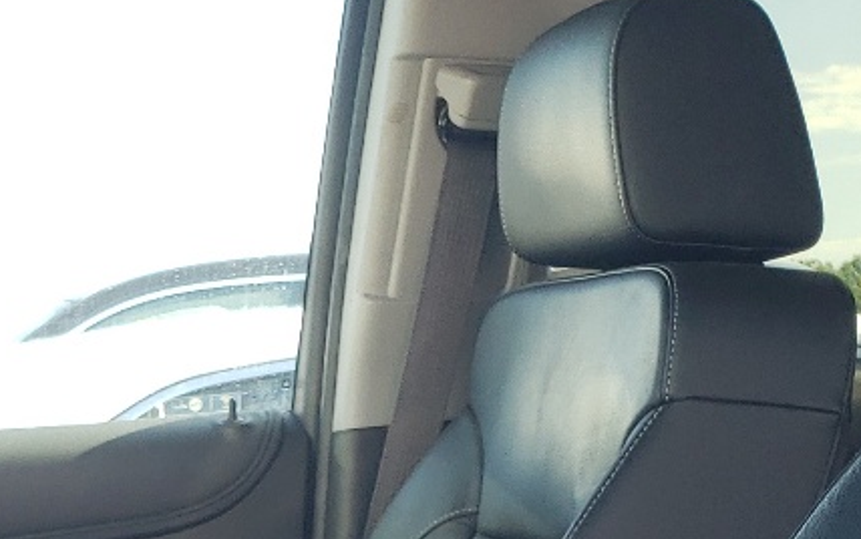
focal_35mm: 103
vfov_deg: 11.4
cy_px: 1086
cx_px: 70
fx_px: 2418
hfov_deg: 19.8
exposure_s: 1/200
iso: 50
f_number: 1.5
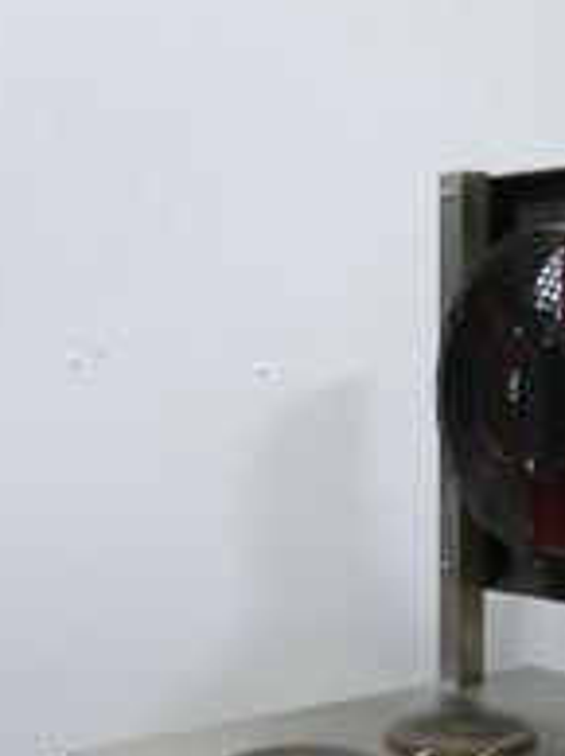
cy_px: 888
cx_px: 425
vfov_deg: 27.7
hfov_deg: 23.4
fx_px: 1352
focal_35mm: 62
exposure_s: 1/15
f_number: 3.3
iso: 400
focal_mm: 4.1
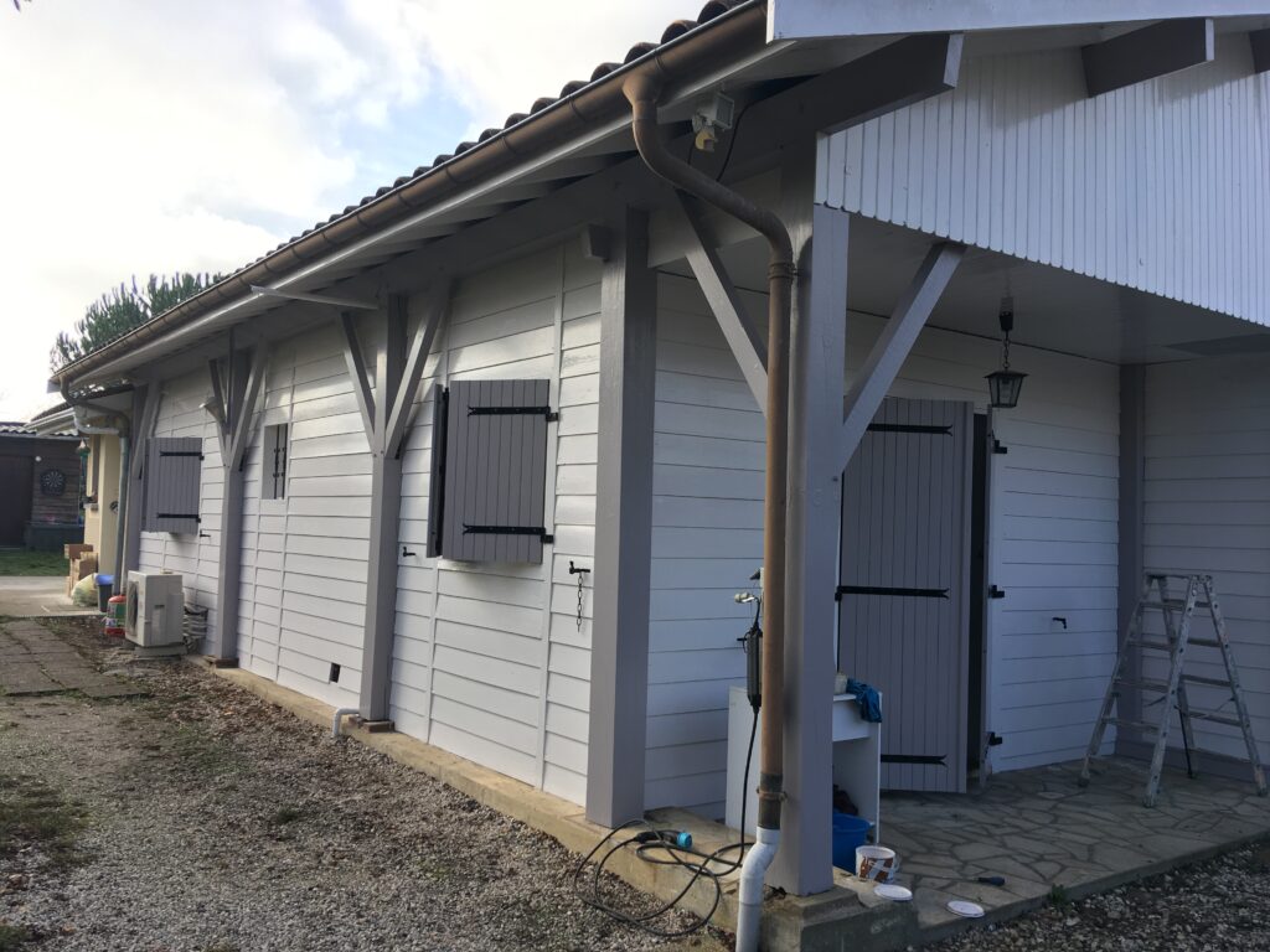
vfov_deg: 48.2
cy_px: 476
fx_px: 1064
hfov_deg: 61.7
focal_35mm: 29
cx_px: 635
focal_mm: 4.15
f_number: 2.2
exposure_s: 1/361
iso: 25
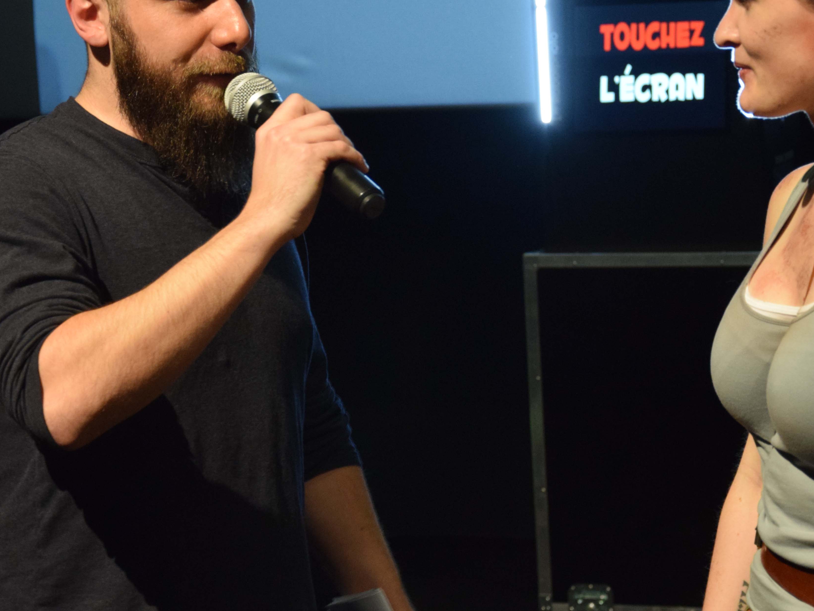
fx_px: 3198
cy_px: 220
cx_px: 464
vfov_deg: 10.9
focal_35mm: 136
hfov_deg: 14.5
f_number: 5
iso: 2000
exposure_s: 1/60
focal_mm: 52
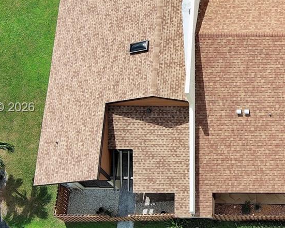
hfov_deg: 23.1
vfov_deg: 19.4
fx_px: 666
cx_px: 288
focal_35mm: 79
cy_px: 108
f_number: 2.8
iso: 100
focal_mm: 10.57
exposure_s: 1/975
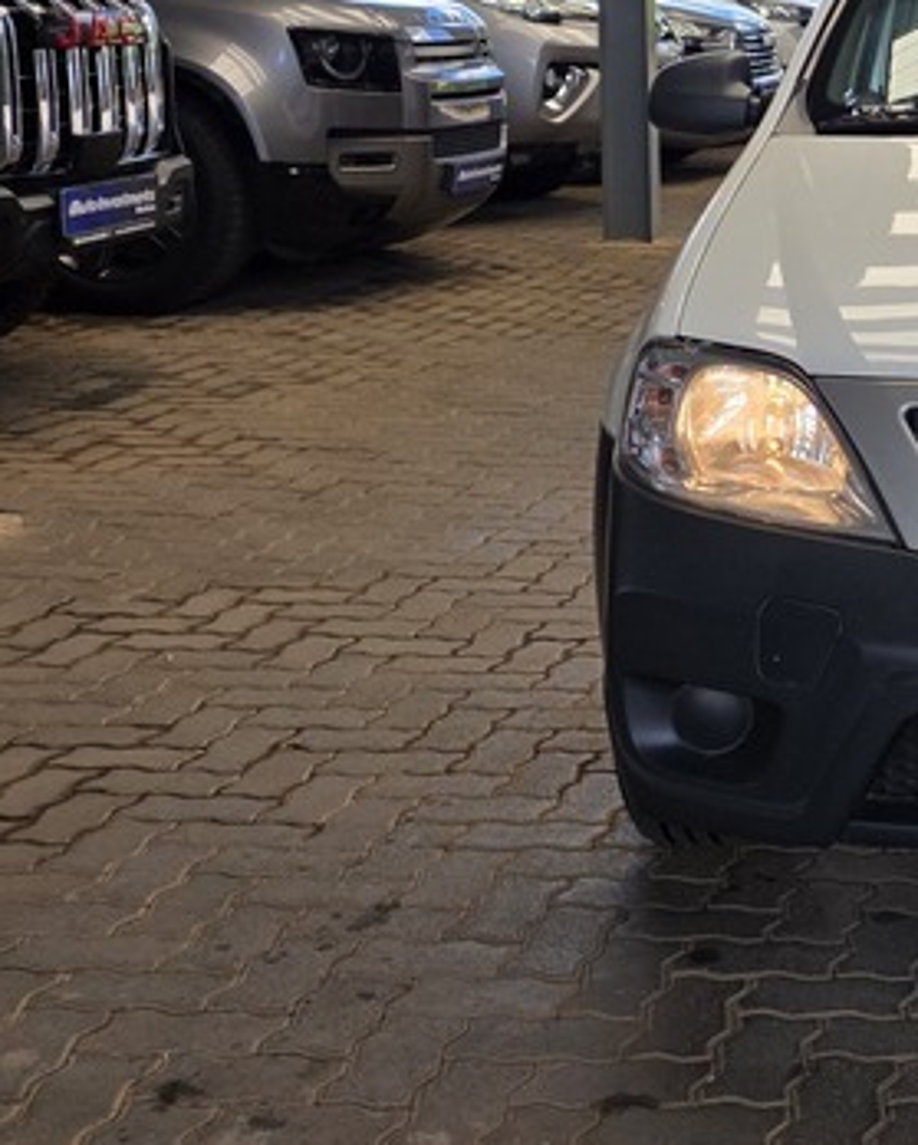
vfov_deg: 28.1
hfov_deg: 20.7
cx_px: 1260
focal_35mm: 66
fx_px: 2239
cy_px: 227
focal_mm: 6.25
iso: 80
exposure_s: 1/2775
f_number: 1.7
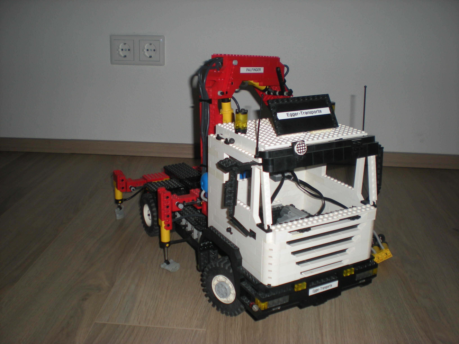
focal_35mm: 38
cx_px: 230
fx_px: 504
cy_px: 172
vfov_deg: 37.7
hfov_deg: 49.0
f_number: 3.1
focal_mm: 6.3
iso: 64
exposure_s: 1/60
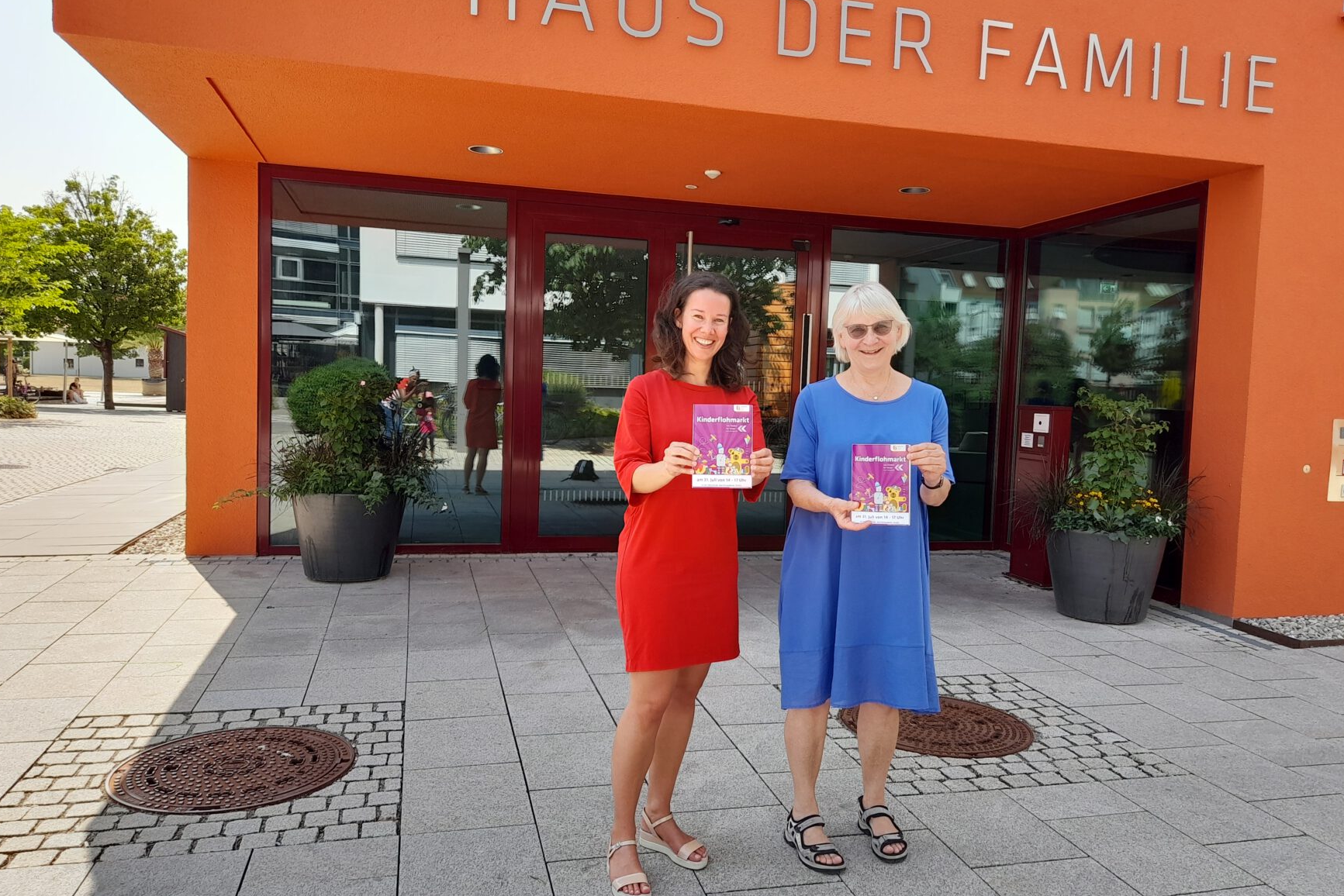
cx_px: 688
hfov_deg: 67.4
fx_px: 1008
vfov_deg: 47.9
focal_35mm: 27
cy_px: 466
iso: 20
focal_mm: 4.6
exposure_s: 1/222
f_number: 2
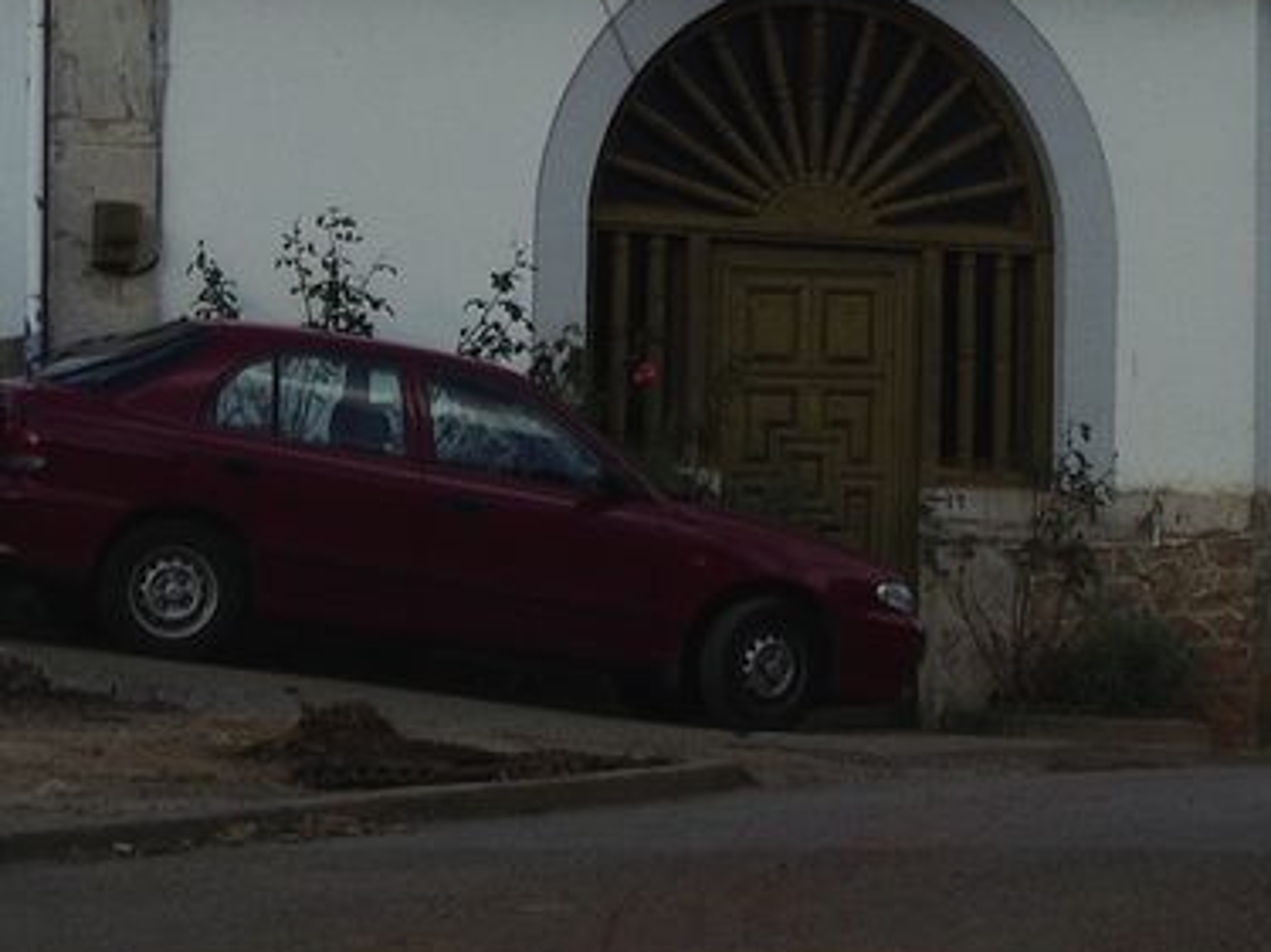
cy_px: -193
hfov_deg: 6.8
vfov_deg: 5.1
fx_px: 10718
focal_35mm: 292
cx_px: 298
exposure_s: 1/200
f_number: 4.8
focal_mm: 17.4
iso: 50
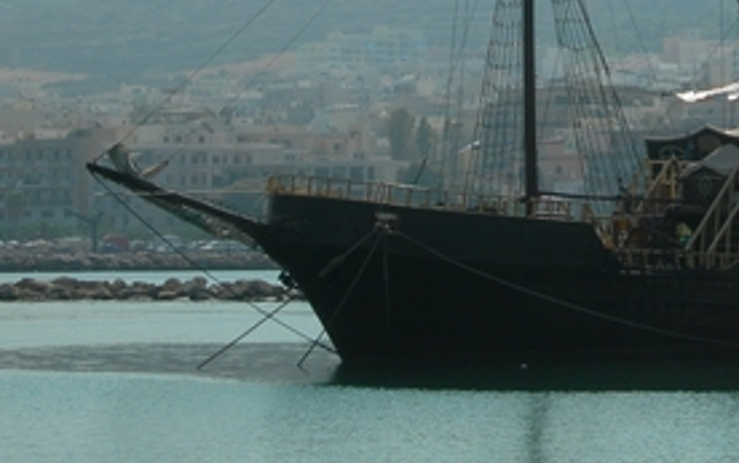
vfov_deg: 5.0
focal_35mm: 260
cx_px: 755
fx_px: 5241
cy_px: -62
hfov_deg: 8.0
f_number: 8.2
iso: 50
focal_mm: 23.4
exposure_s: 1/424
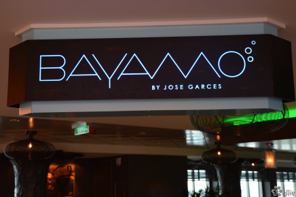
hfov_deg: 35.1
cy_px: 98
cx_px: 148
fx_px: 468
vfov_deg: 23.7
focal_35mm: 57
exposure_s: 1/40
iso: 800
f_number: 4.5
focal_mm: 38
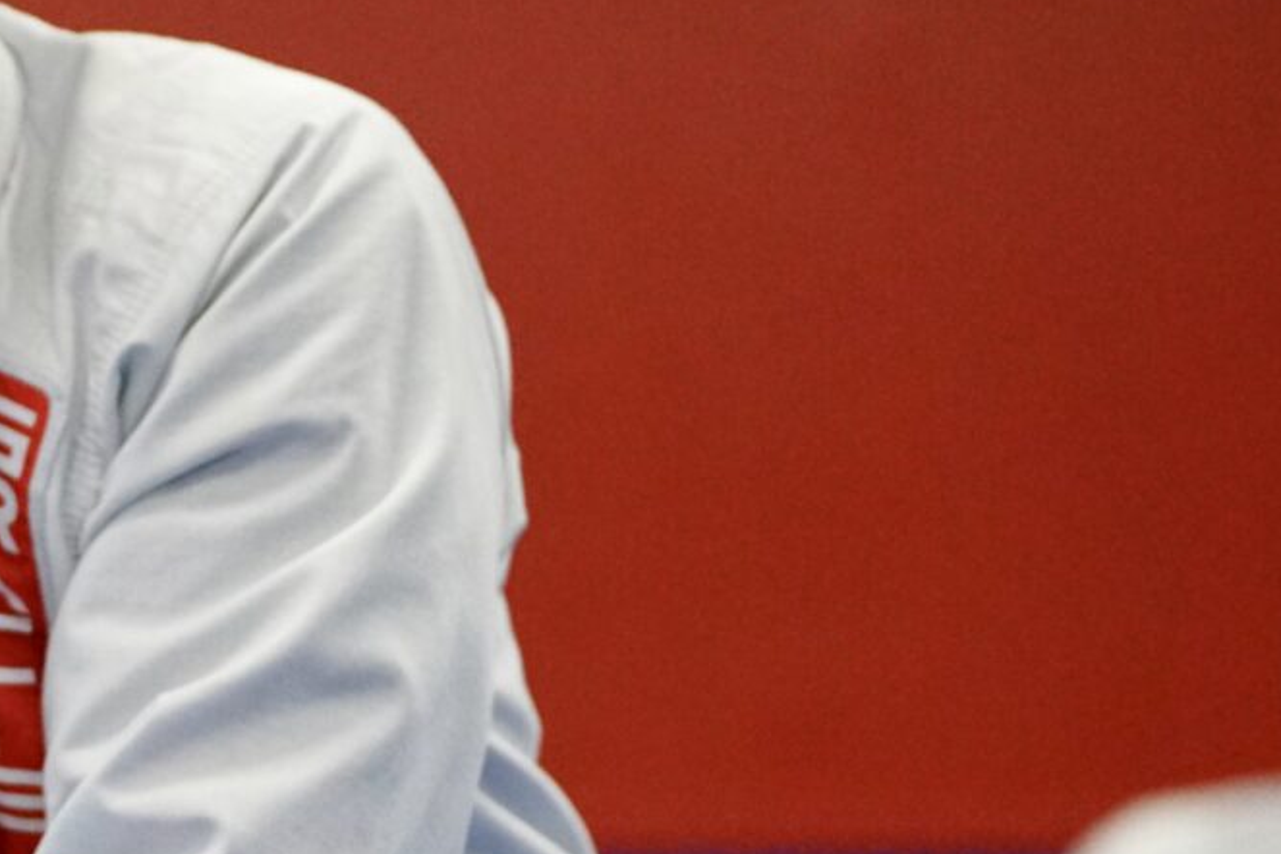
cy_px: 427
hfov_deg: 5.5
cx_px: -960
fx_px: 13058
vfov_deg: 3.7
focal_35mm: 367
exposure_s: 1/800
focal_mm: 95
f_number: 2.8
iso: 5000
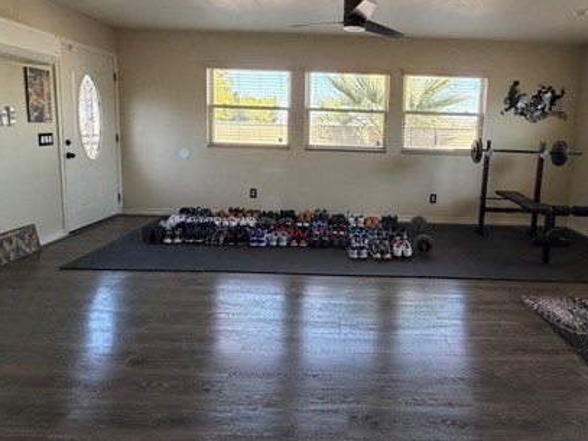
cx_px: 355
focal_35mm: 22
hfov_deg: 75.5
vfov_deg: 60.4
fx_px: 374
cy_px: 171
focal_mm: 2.22
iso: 320
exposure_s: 1/80
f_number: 2.2
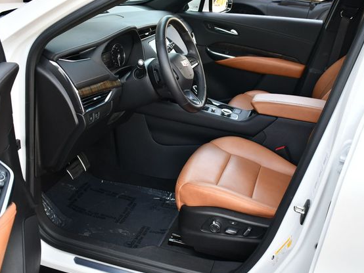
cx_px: 194
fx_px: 421
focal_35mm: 40
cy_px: 137
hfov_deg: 46.8
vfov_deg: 36.0
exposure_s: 1/250
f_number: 3.5
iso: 450
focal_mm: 18
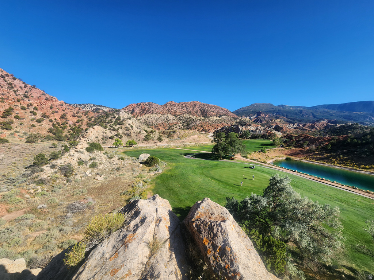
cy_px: 140
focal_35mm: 13
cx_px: 187
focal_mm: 2.2
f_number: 2.2
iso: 50
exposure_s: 1/1659
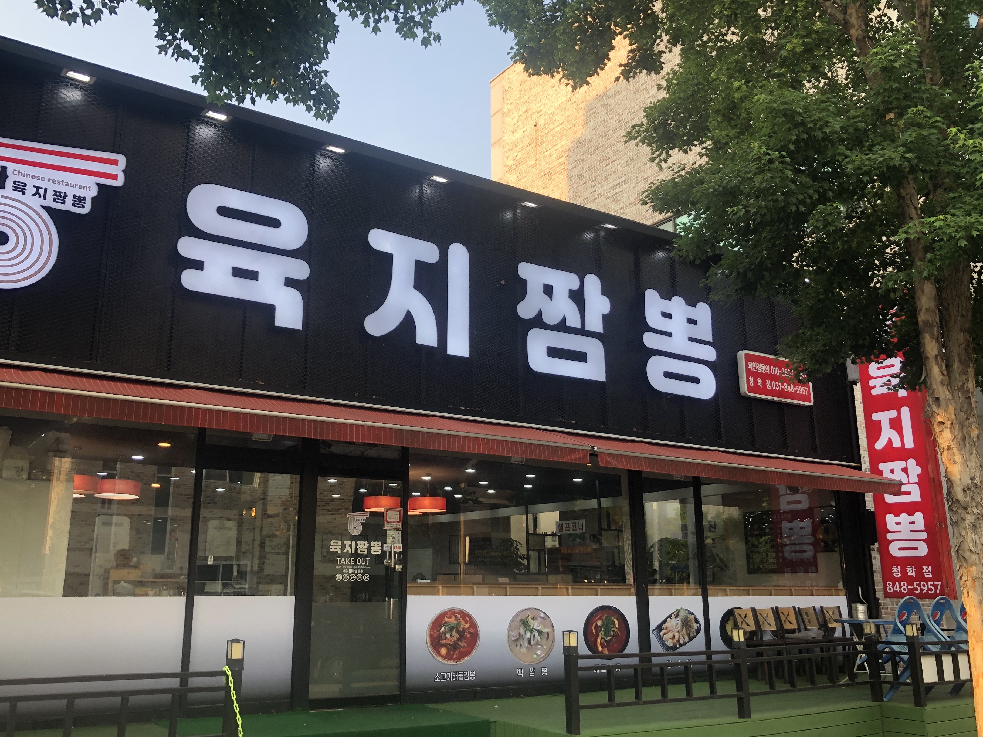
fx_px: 880
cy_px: 364
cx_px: 453
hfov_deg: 58.3
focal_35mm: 31
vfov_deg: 45.4
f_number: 1.8
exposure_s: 1/122
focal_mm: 3.99
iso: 20
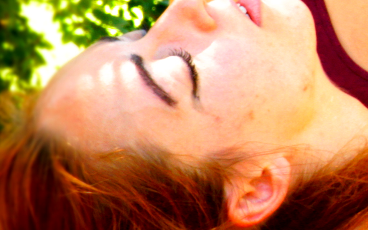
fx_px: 1796
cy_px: -34
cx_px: 707
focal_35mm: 179
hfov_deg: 10.8
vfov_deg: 7.3
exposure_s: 1/25
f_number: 9
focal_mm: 20
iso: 100
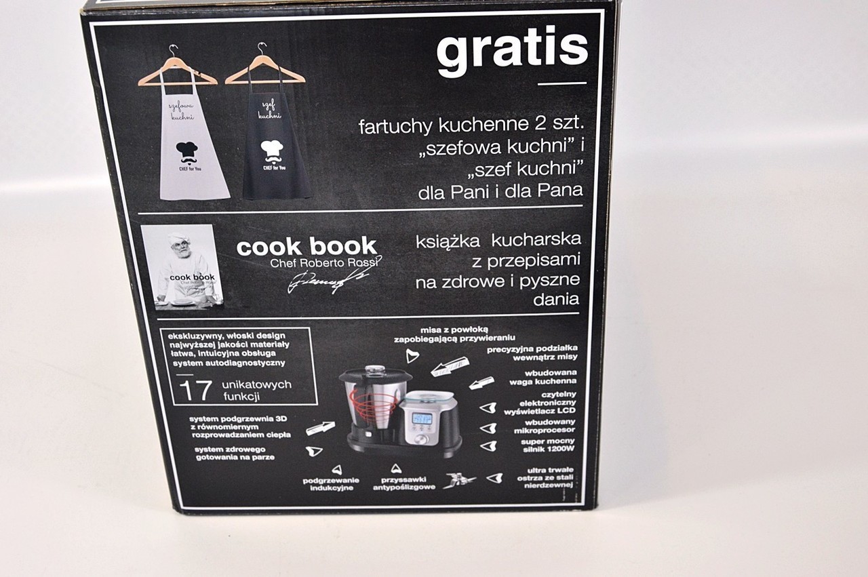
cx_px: 434
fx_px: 1265
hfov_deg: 37.9
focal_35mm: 52
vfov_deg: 25.7
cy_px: 288
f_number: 7.1
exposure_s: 1/100
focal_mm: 35
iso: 1600
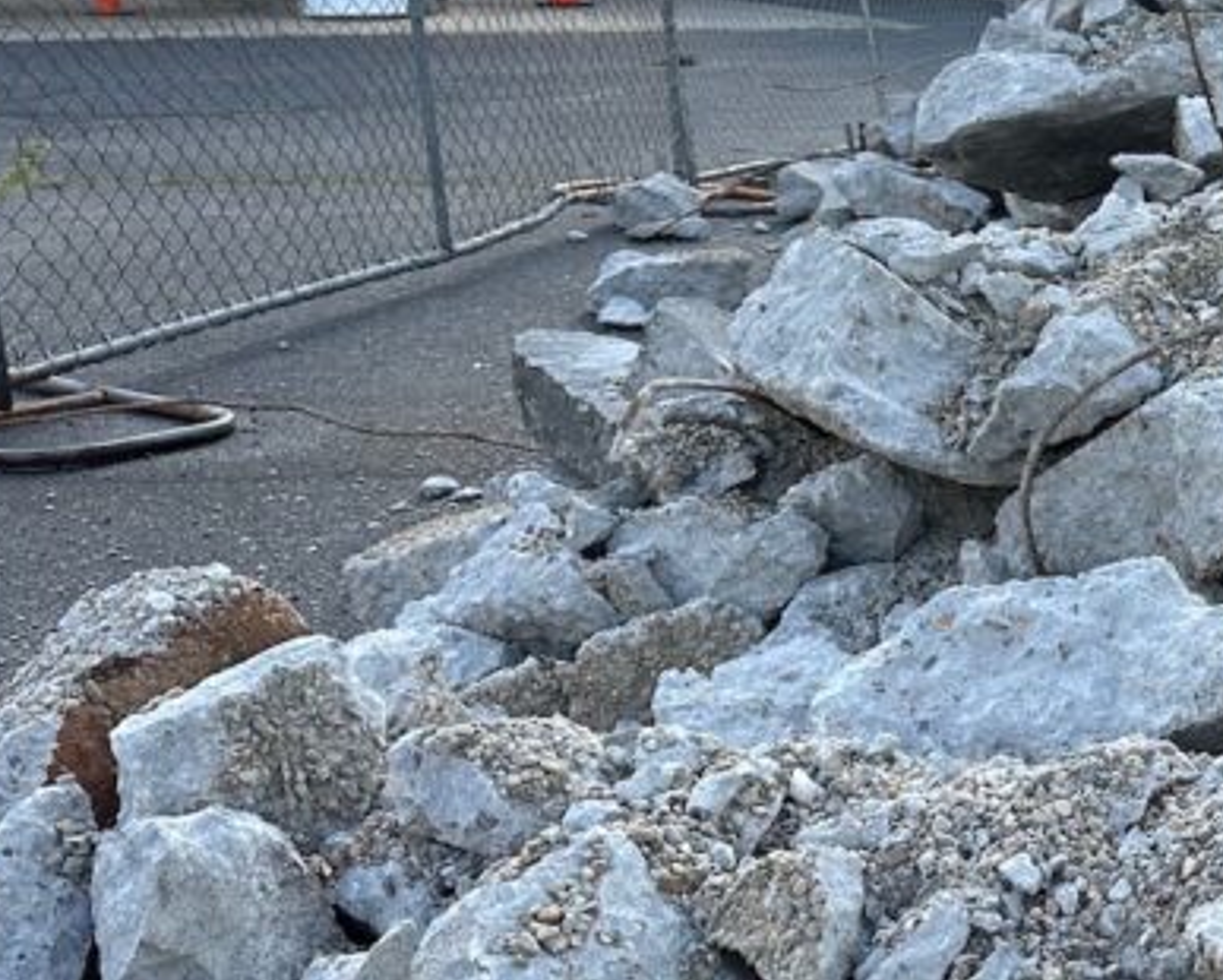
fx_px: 2245
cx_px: 1574
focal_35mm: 62
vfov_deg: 24.6
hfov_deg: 26.1
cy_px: 477
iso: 80
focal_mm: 6.86
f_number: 1.78
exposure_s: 1/1241
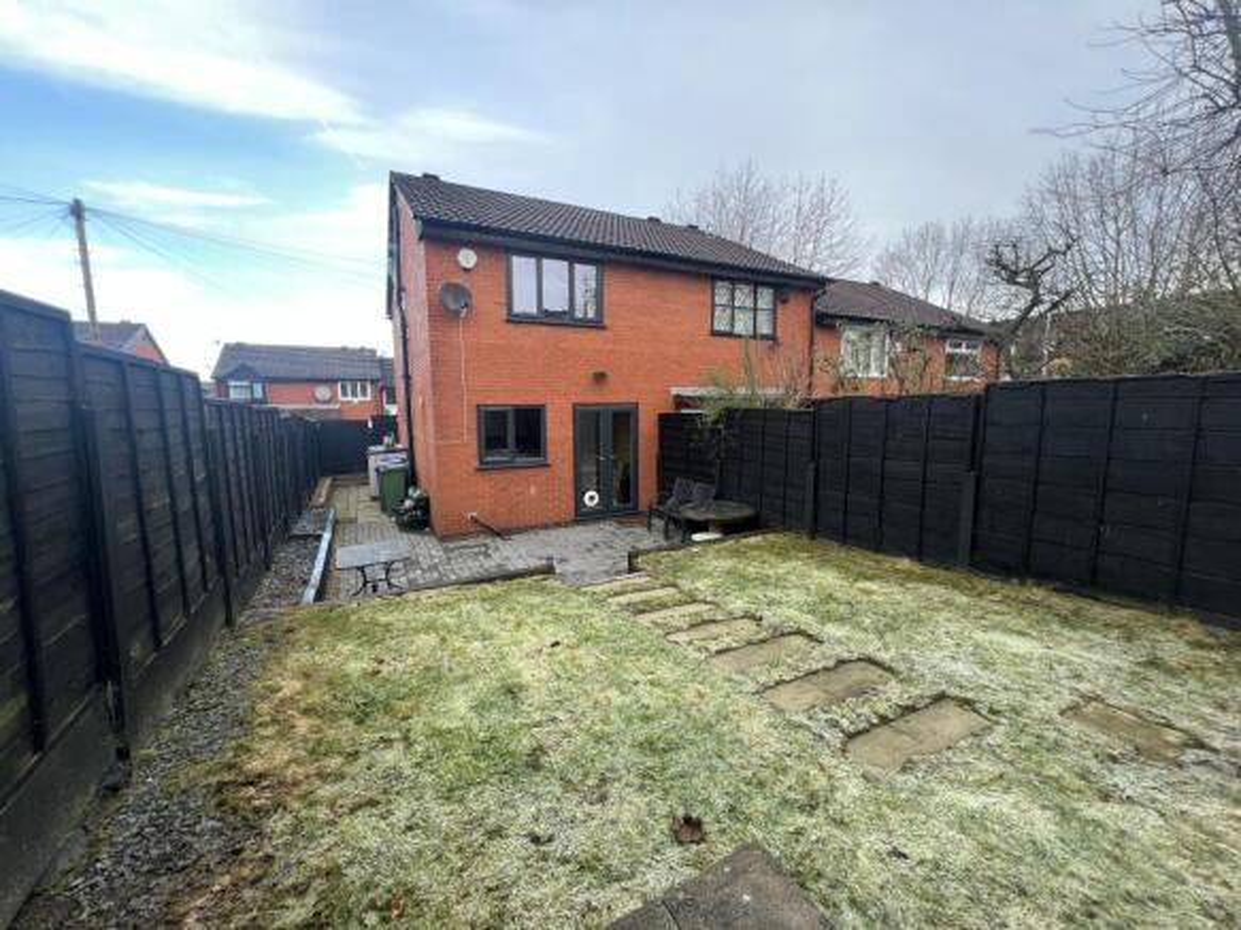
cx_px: 620
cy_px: 465
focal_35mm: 13
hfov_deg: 106.2
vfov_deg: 89.9
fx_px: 466
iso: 50
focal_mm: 1.57
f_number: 1.8
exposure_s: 1/99
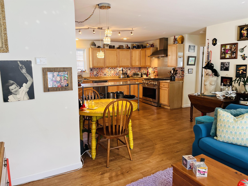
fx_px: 186
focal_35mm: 26
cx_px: 124
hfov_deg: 67.3
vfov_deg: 53.1
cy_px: 93
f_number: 1.6
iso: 125
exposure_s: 1/120
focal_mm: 5.1
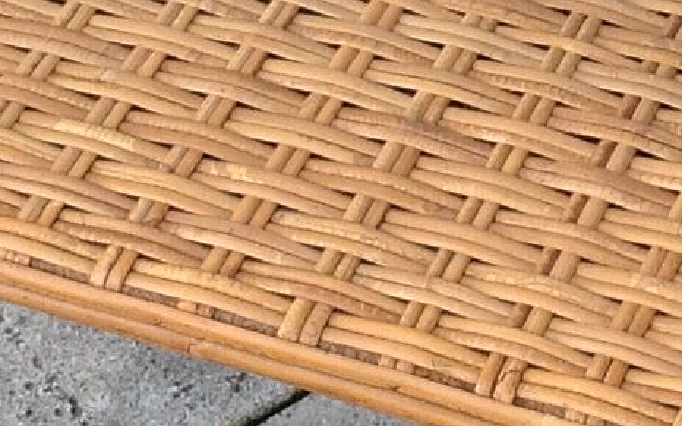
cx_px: 741
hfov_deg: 10.1
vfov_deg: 6.3
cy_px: -94
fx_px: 3828
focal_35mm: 206
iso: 50
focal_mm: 4.28
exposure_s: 1/148
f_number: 2.4
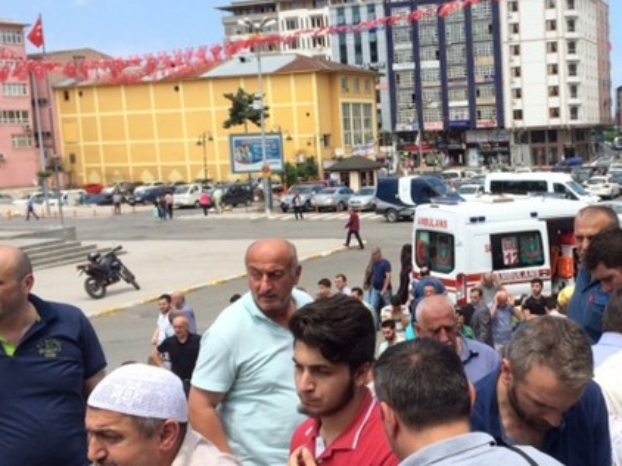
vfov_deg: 31.5
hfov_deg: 40.3
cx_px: 455
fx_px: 826
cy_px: 211
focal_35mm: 46
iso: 32
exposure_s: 1/1520
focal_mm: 4.15
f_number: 2.2
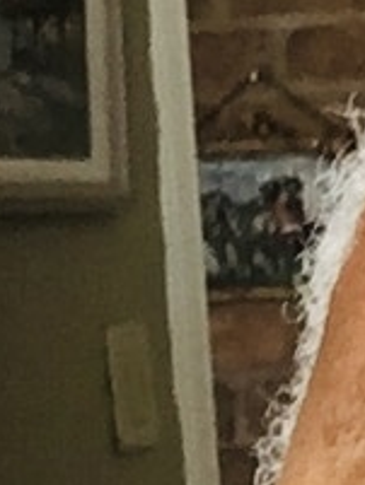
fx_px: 2767
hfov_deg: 7.3
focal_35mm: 197
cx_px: 723
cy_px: 651
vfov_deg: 9.8
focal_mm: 2.65
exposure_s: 1/30
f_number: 2.2
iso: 50
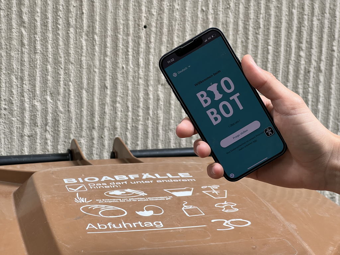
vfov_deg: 19.1
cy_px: 128
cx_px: 170
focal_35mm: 77
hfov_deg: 25.3
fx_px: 756
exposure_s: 1/99
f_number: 2.8
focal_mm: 9
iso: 50
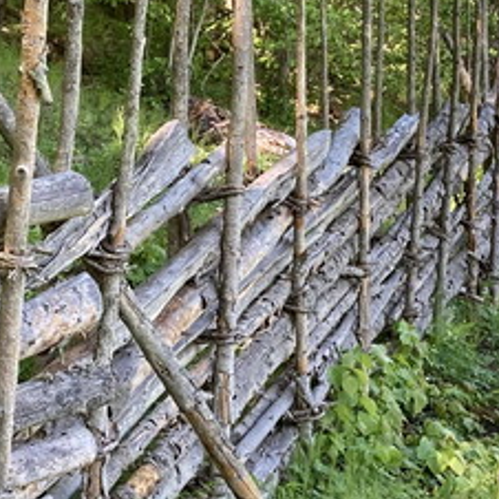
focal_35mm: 105
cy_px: 322
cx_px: 278
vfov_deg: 16.6
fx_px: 1712
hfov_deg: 16.6
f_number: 1.8
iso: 32
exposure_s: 1/121
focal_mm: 3.99
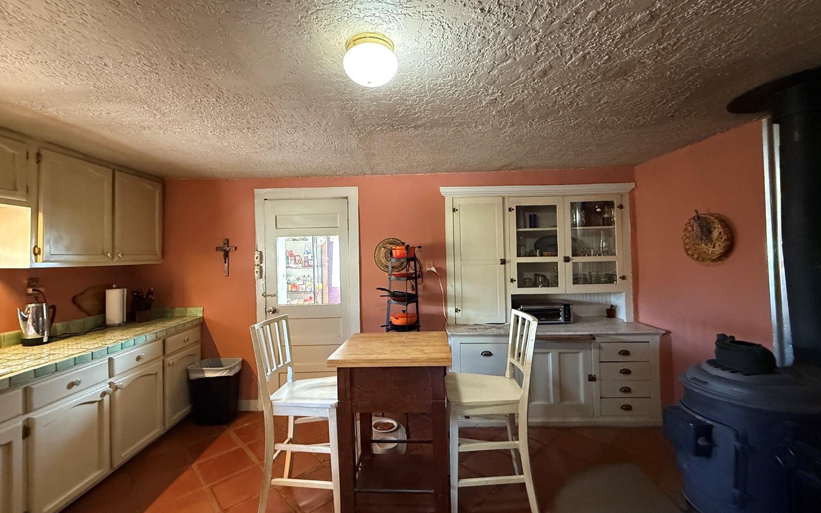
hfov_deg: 101.5
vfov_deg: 74.8
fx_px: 336
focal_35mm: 15
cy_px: 254
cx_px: 409
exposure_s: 1/60
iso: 800
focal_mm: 2.22
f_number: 2.2
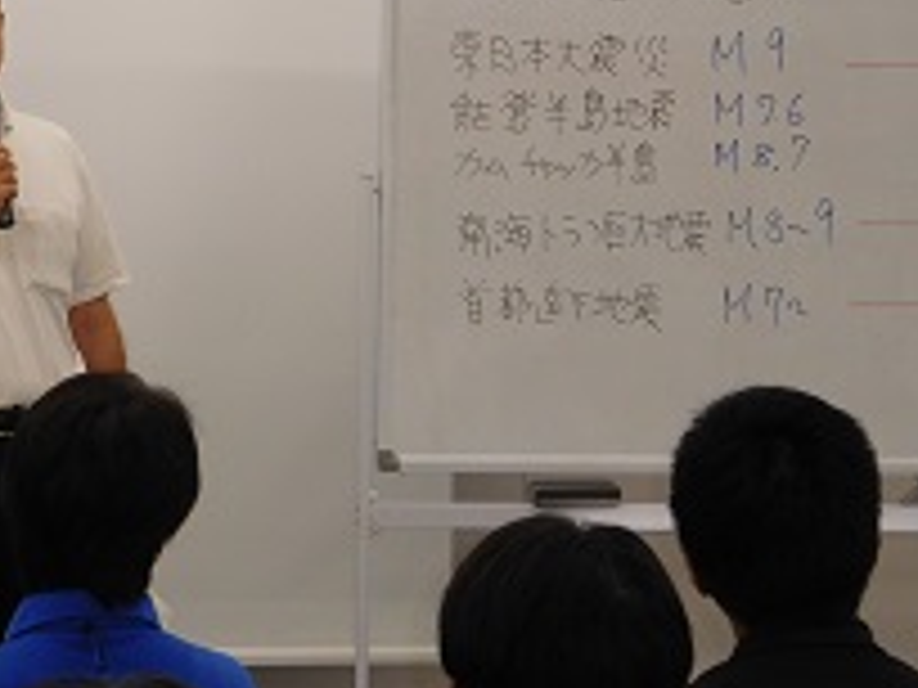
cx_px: 288
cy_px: 153
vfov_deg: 6.7
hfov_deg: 8.9
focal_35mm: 221
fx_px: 5861
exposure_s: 1/60
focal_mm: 22.3
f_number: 5
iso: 400
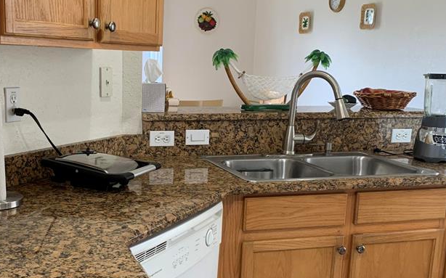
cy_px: 190
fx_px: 559
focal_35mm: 46
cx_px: 166
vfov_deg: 27.7
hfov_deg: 43.2
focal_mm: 4.25
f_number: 1.8
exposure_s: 1/60
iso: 160
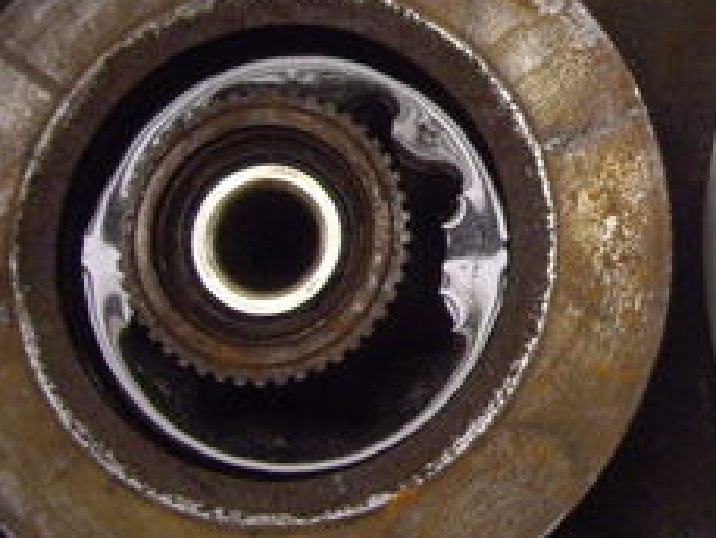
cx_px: 797
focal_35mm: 106
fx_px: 2194
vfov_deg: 13.9
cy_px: 131
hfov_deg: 17.9
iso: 400
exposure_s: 1/160
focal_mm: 7.9
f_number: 2.8
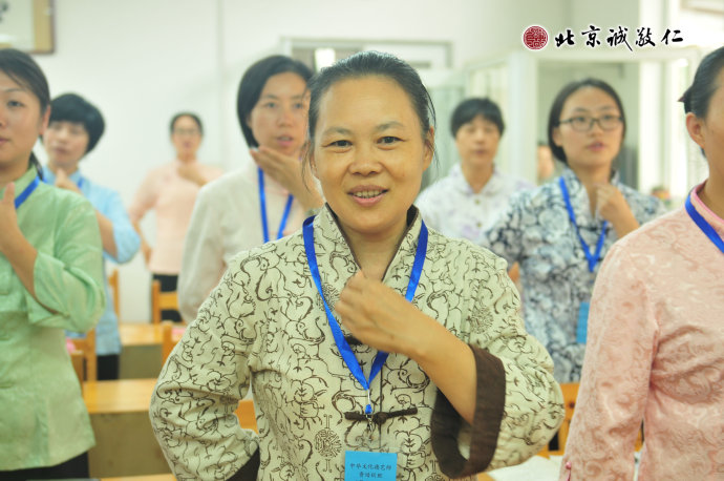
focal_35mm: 57
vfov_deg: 23.7
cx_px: 362
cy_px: 240
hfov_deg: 35.1
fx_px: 1145
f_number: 2.8
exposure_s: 1/30
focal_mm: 38
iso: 200
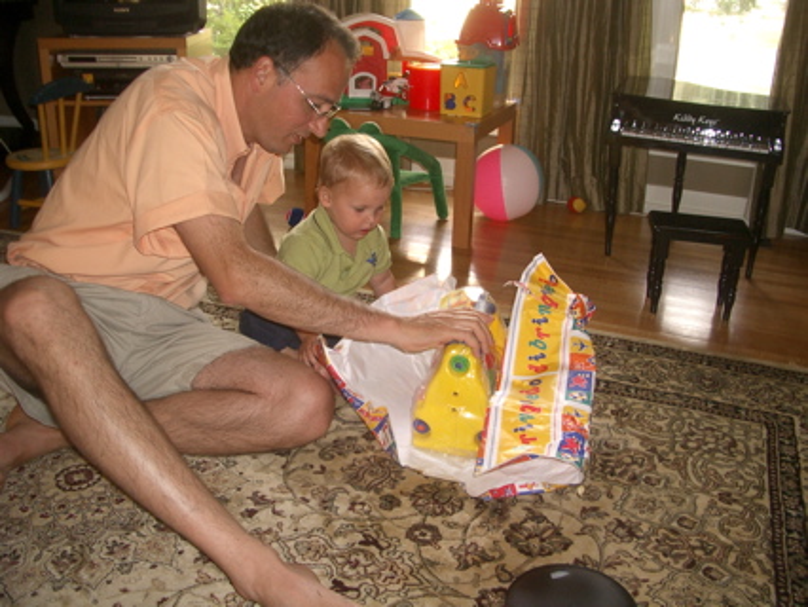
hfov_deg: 52.6
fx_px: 817
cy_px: 304
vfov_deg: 40.7
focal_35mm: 35
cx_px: 404
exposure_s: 1/40
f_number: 2.6
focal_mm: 5.8
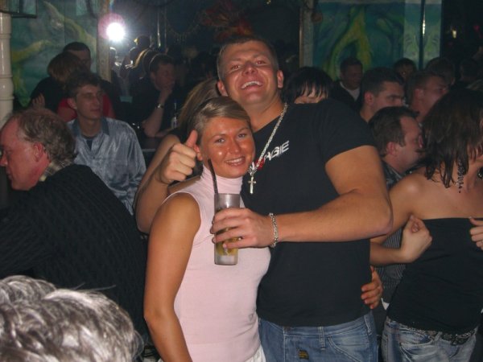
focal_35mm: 57
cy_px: 181
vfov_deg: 25.7
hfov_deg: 33.8
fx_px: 795
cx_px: 242
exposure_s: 1/60
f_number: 3.6
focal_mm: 11.8
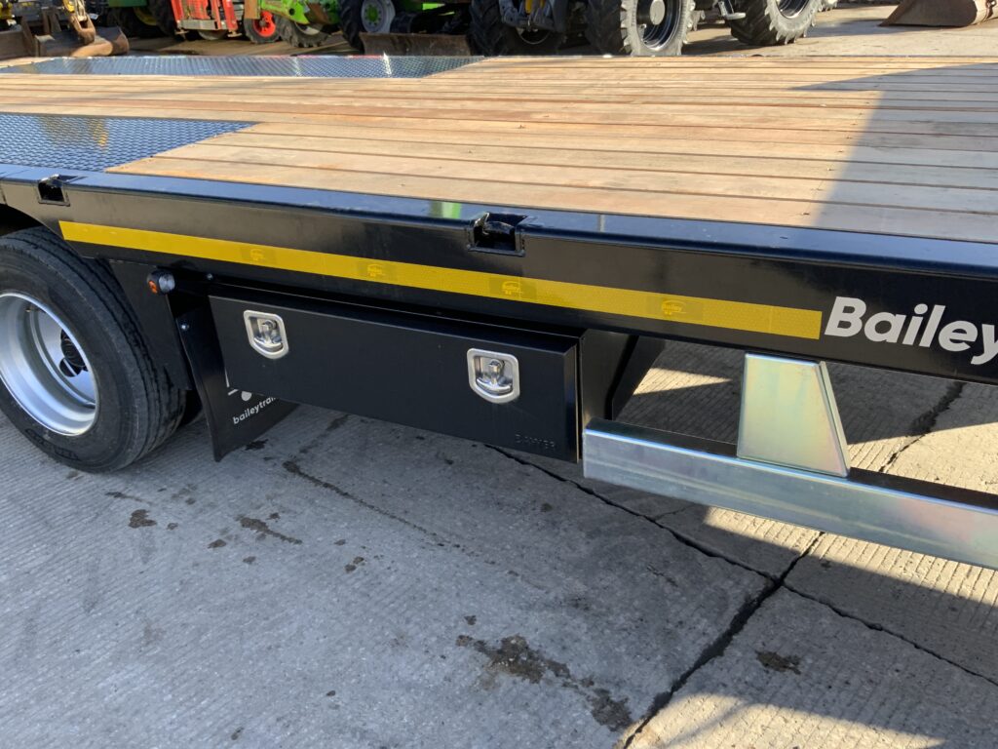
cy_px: 374
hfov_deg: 61.7
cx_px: 499
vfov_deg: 48.2
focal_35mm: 29
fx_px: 836
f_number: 1.8
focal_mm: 3
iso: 16
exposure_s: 1/272
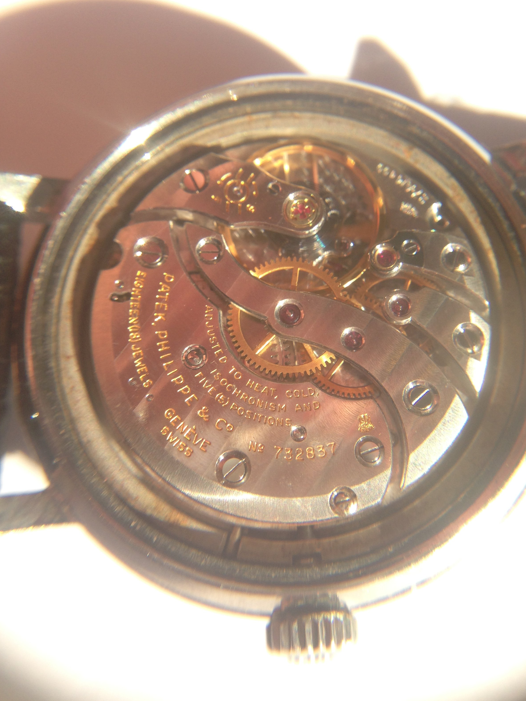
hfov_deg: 41.8
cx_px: 269
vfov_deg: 54.0
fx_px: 689
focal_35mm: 34
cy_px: 344
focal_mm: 4.12
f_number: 2.4
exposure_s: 1/420
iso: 50
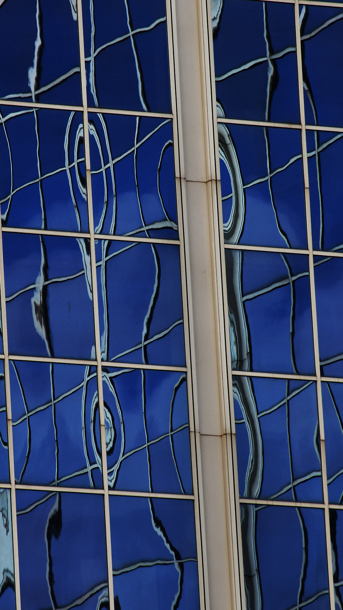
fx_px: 9864
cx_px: 134
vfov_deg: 3.5
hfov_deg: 2.0
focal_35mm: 610
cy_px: 297
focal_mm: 300
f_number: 8
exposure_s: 1/250
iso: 400
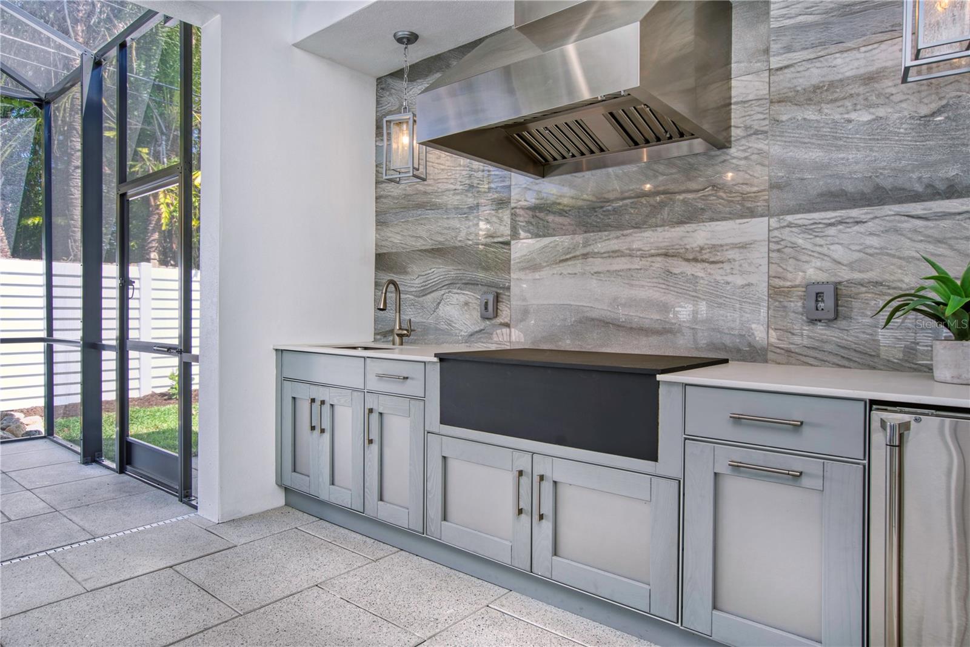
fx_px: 539
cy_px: 324
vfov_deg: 62.0
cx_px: 485
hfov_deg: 84.0
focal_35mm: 20
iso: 250
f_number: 8
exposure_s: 1/40
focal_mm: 20
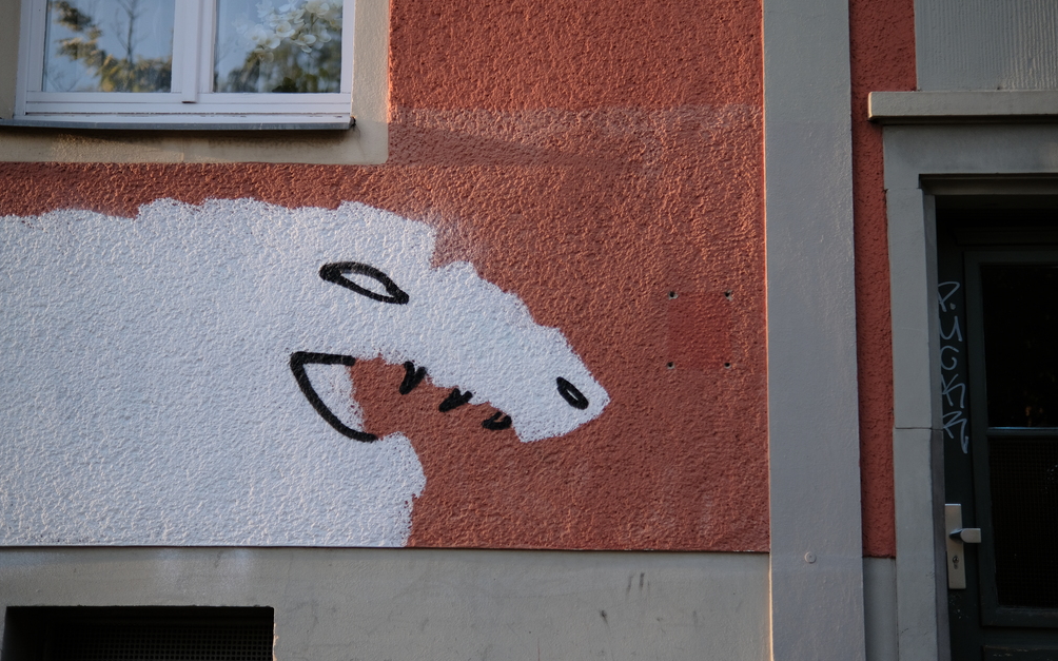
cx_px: 538
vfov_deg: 24.9
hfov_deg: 38.9
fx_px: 1499
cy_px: 315
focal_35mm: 52
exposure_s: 1/1900
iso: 320
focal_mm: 33
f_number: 1.4
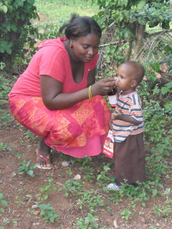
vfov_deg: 30.7
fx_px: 417
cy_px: 114
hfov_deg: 23.3
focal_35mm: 63
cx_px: 86
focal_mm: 11.2
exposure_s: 1/60
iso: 400
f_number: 5.6
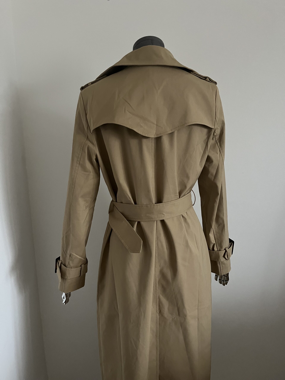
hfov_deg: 53.1
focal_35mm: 26
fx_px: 285
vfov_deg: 67.3
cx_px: 142
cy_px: 190
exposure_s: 1/31
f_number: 1.6
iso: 640
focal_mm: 5.1
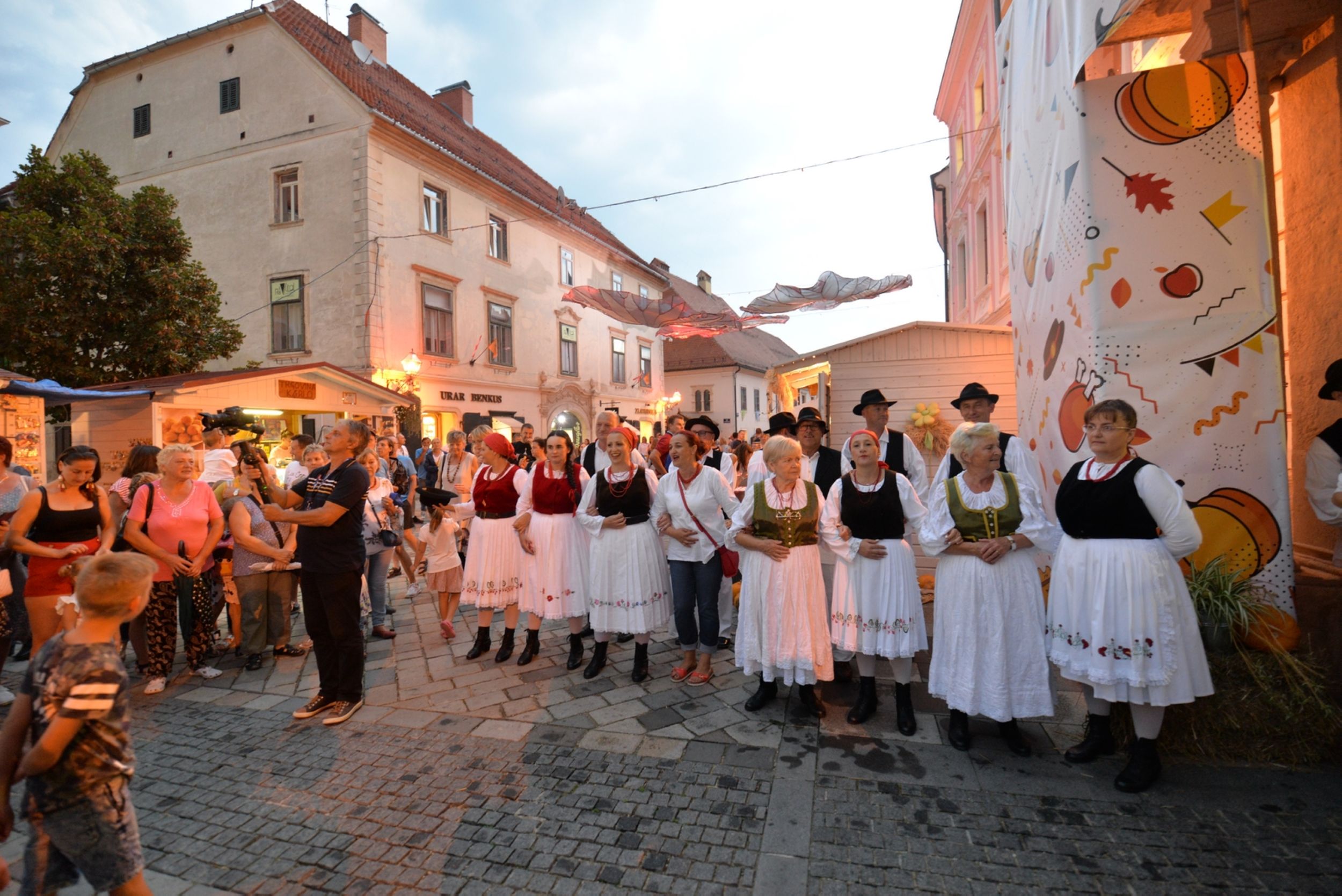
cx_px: 671
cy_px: 448
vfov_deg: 77.4
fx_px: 559
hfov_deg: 100.4
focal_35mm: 15
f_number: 2.8
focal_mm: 15
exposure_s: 1/80
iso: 2000
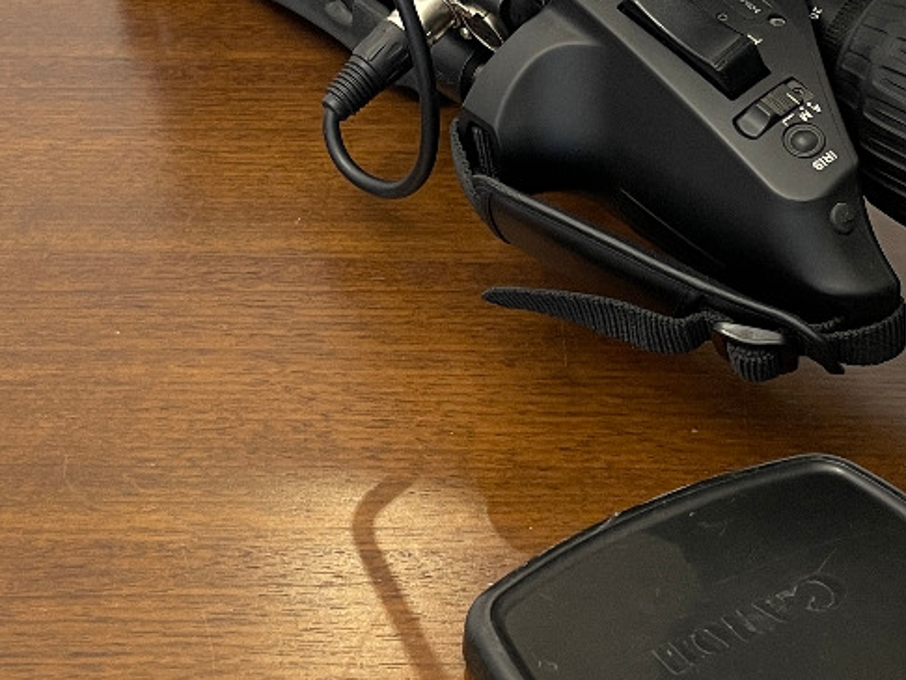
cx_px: 418
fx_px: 2016
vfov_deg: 18.5
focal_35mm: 77
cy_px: -56
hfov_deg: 25.3
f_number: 1.6
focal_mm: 4.2
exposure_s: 1/50
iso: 80
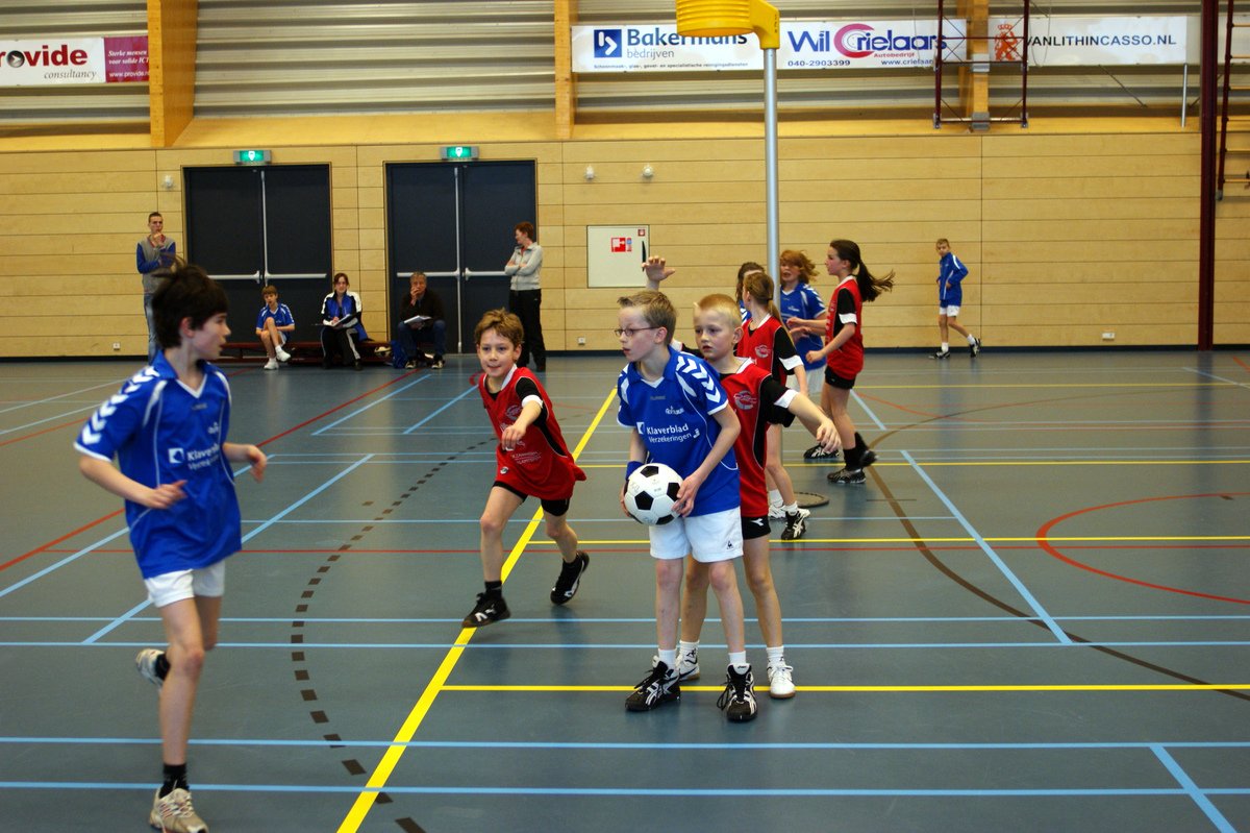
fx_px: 1822
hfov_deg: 37.9
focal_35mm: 52
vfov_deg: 25.7
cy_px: 416
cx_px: 625
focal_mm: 35
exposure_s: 1/125
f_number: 2.8
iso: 400
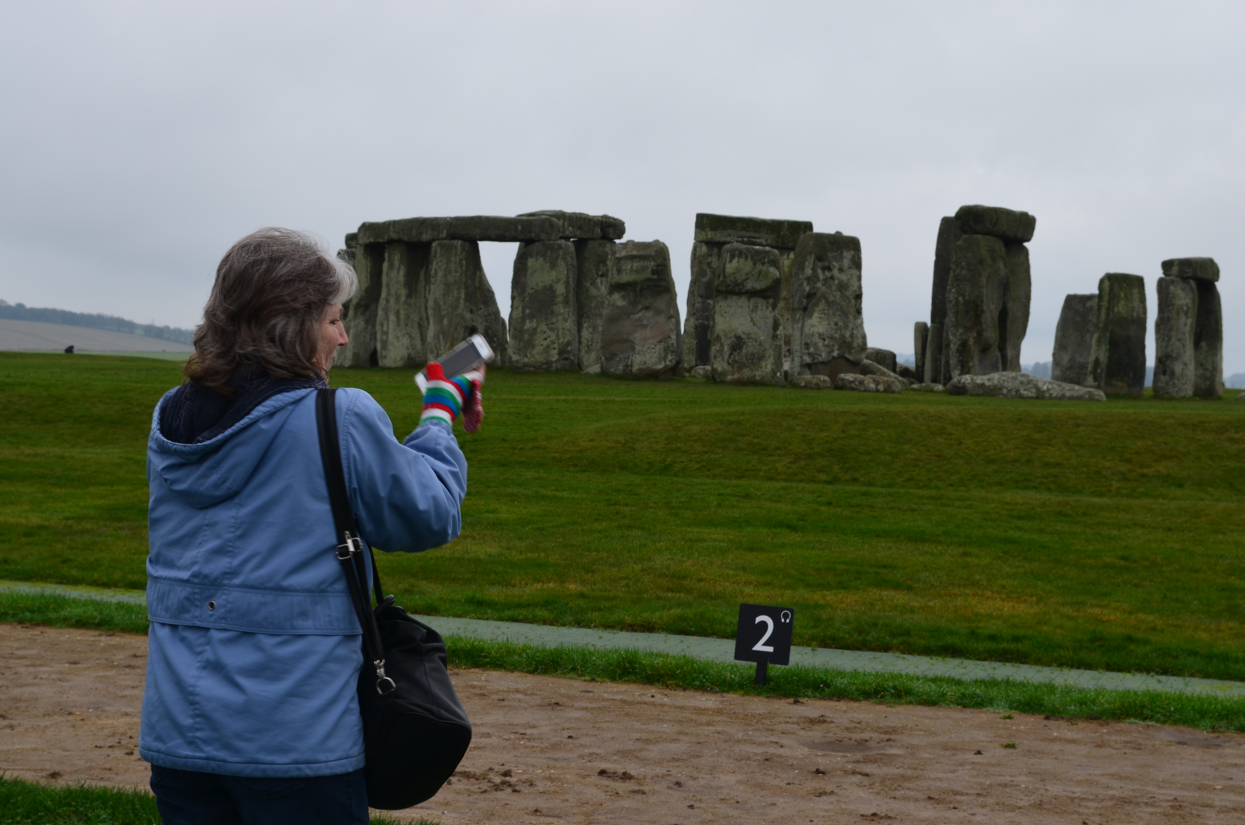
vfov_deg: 21.5
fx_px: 2174
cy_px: 412
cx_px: 622
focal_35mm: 63
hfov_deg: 32.0
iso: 200
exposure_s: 1/60
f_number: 10
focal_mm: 42
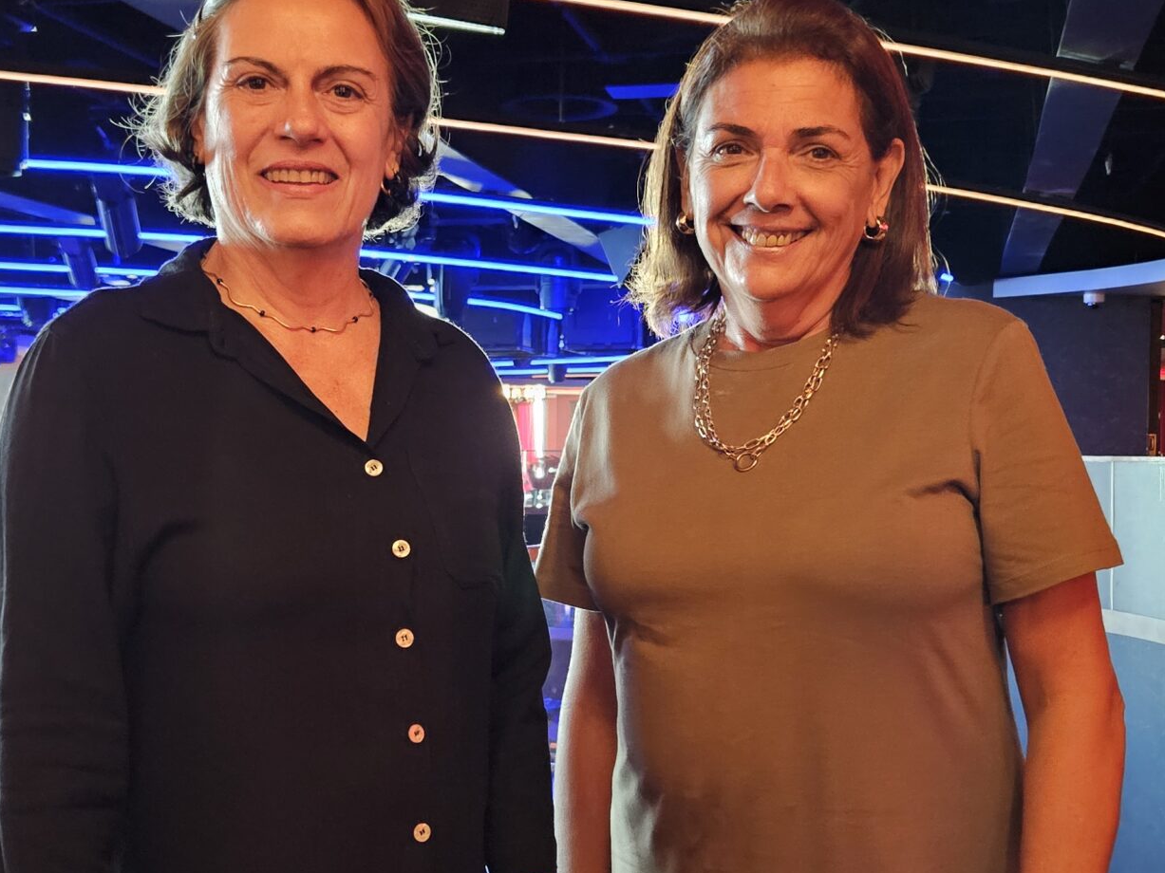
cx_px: 513
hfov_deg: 39.6
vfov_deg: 30.2
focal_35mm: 48
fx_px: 1615
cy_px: 514
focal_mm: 5.4
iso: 1000
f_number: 1.8
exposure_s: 1/24
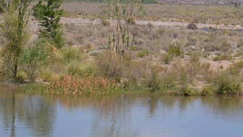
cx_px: 351
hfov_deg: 12.4
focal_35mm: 166
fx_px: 1070
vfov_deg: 7.0
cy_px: -168
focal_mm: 20
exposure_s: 1/320
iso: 100
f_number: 9
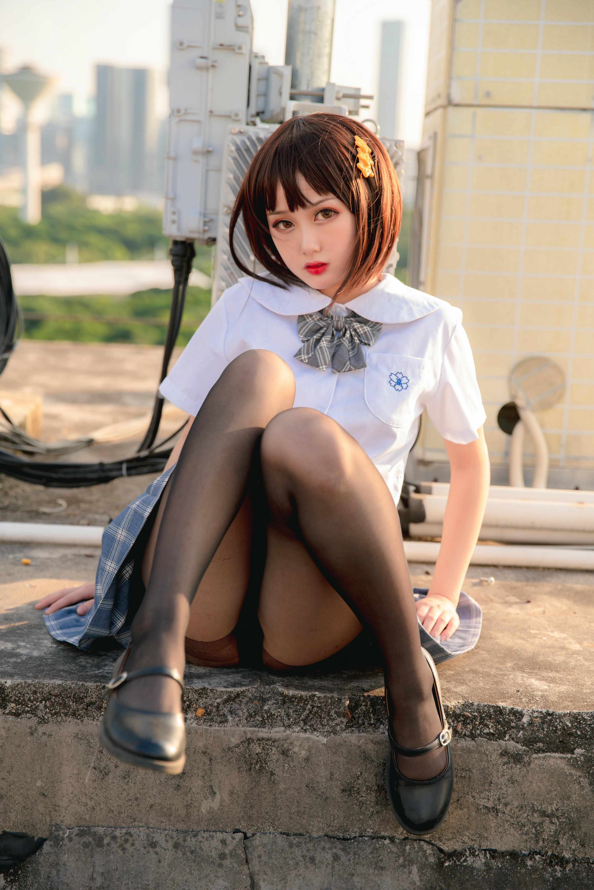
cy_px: 445
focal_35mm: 59
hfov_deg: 23.0
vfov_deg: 33.9
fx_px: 1460
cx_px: 297
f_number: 3.5
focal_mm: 59
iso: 100
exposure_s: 1/250
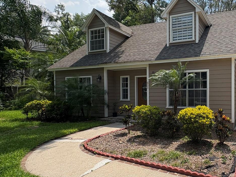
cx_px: 202
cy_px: 99
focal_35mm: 24
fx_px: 164
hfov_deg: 62.8
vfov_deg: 56.7
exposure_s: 1/968
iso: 50
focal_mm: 2.22
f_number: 2.2
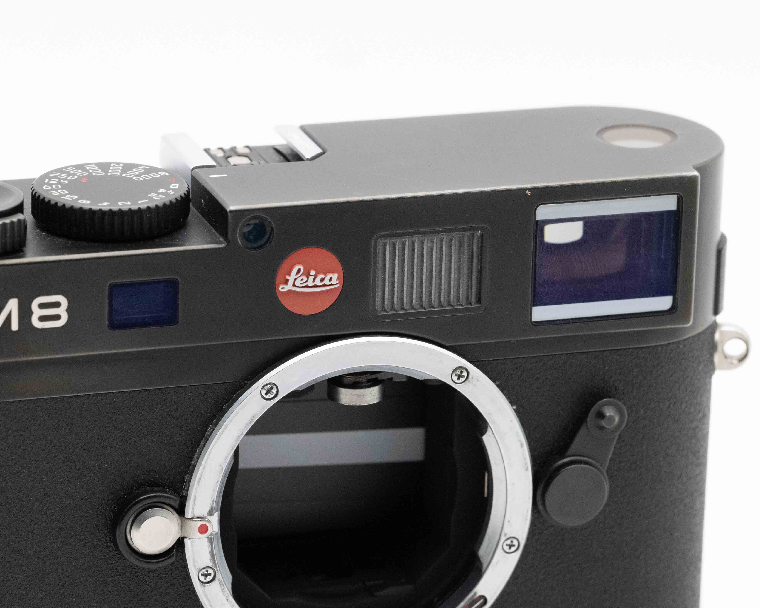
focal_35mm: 172
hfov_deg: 11.2
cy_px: 395
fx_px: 3869
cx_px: 302
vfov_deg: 9.0
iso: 3200
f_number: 9
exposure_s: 1/400
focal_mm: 90
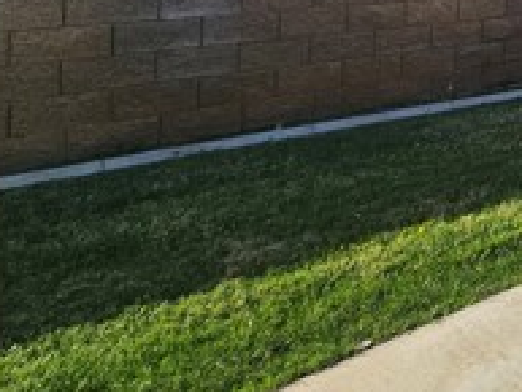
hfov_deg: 26.7
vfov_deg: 28.9
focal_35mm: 43
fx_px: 649
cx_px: 828
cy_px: -84
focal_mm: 2.2
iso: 50
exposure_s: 1/1325
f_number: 2.2
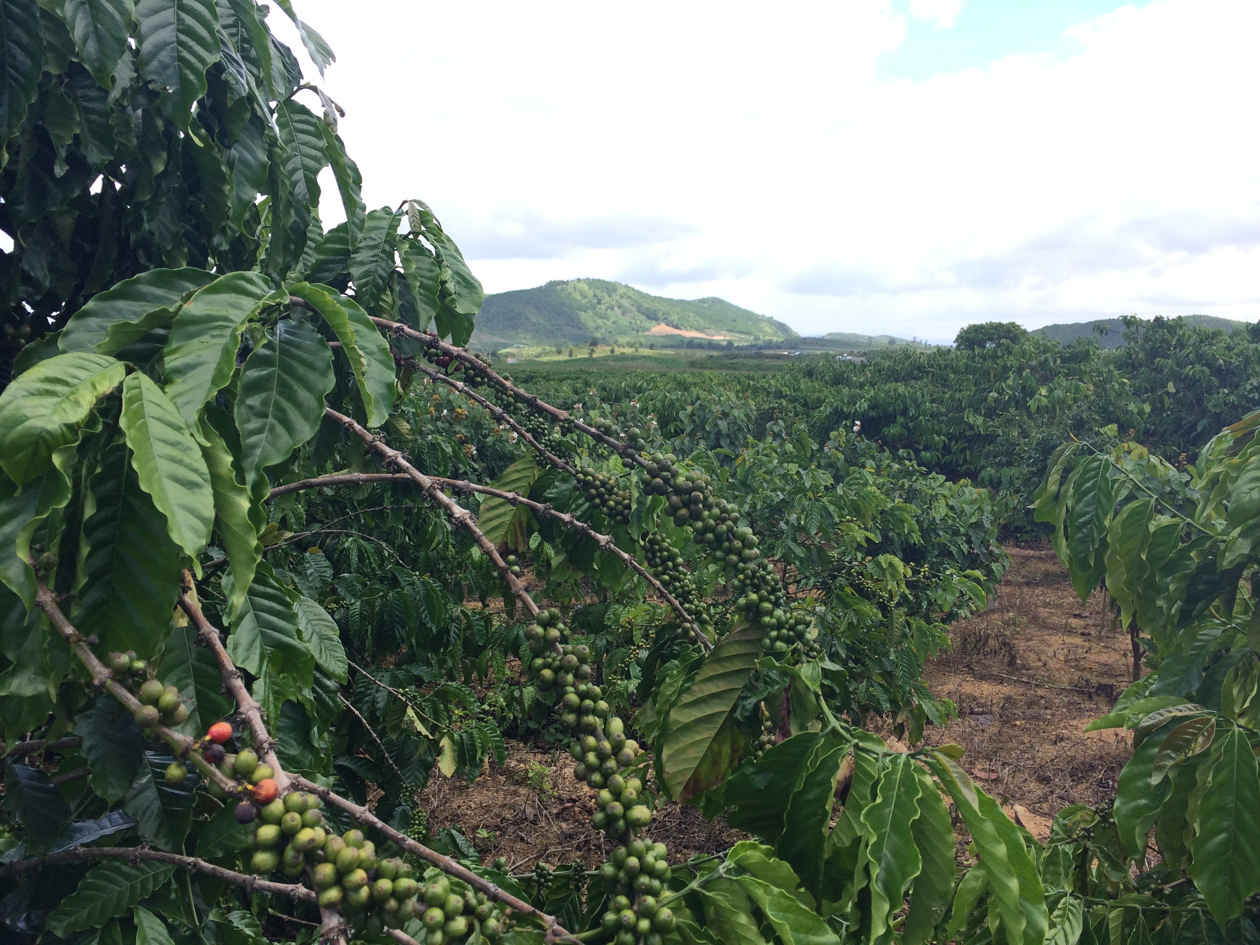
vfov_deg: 46.8
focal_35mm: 30
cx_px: 630
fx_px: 1092
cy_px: 472
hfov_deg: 60.0
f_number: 2.2
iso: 32
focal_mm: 4.12
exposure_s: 1/805
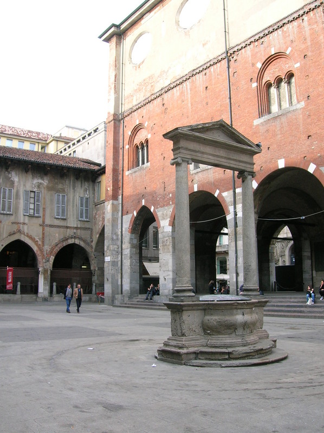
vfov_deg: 54.0
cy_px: 216
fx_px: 425
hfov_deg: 41.7
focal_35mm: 34
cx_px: 162
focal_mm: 5.7
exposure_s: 1/72.6
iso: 71
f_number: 4.9
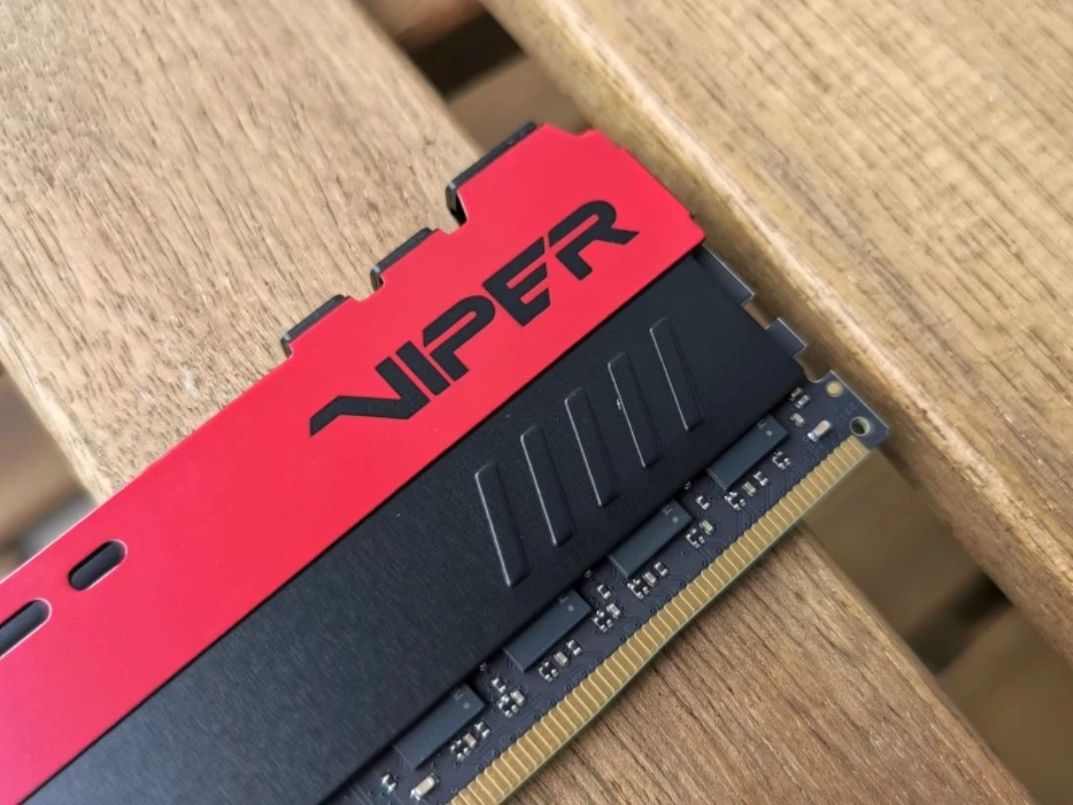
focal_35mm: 39
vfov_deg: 36.8
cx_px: 536
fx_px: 1209
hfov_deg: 47.9
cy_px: 402
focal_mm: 5.56
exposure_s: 1/413
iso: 50
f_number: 1.6
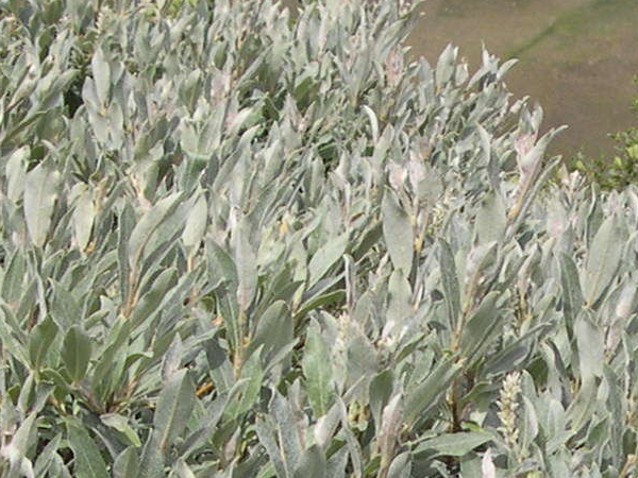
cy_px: 602
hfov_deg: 13.6
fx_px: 2654
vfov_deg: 10.1
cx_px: 548
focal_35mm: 144
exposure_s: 1/171
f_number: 7.6
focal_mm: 8
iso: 100
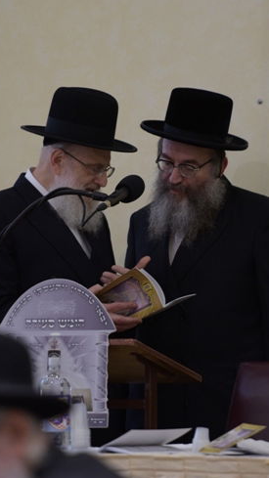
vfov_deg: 4.9
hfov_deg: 2.8
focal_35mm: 439
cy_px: 200
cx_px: 142
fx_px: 5568
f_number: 2.8
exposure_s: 1/125
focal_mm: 200
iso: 500
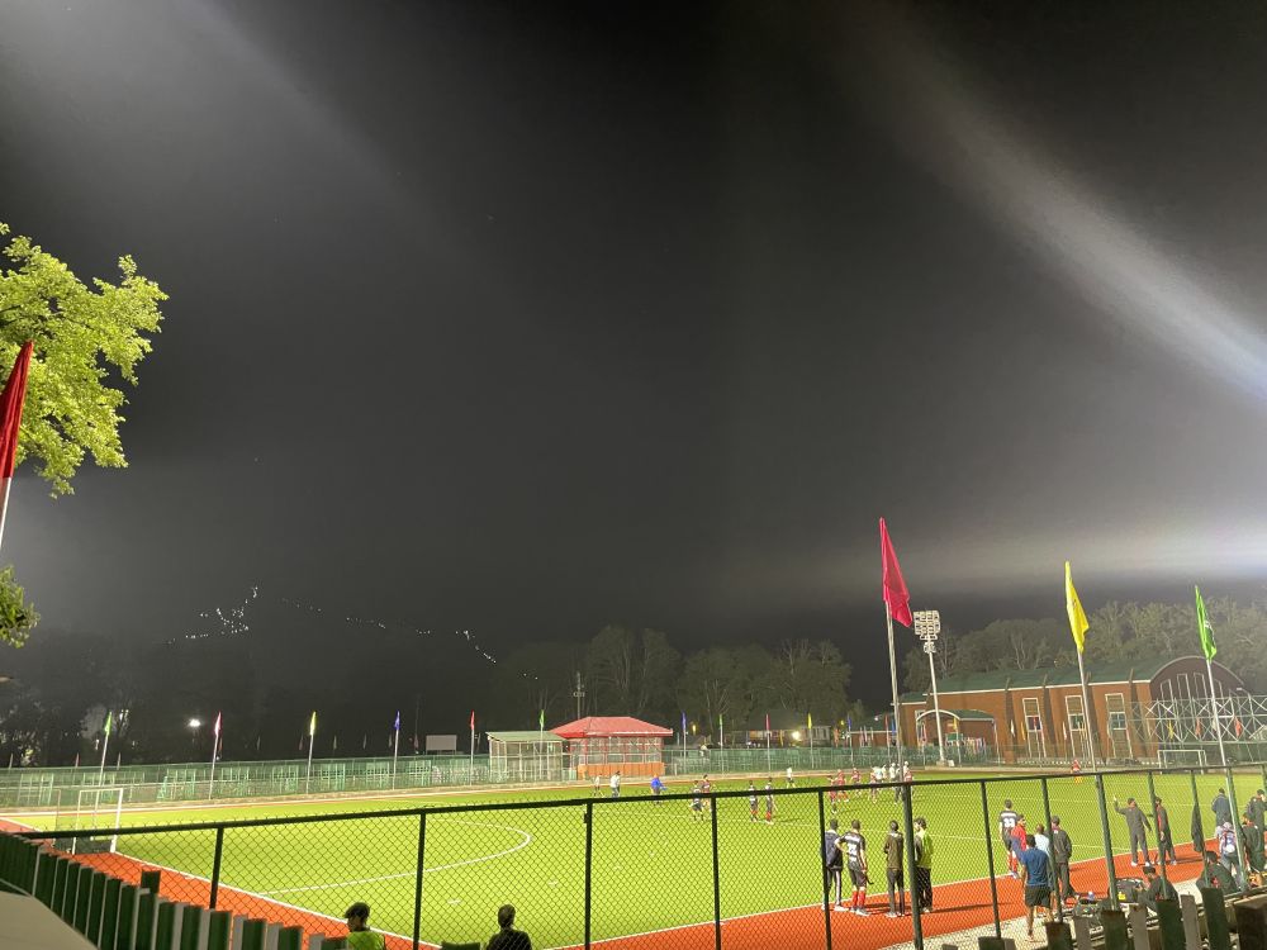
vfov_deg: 53.1
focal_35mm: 26
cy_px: 475
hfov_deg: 67.3
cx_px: 634
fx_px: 952
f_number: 1.6
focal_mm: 4.2
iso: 500
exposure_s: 1/25
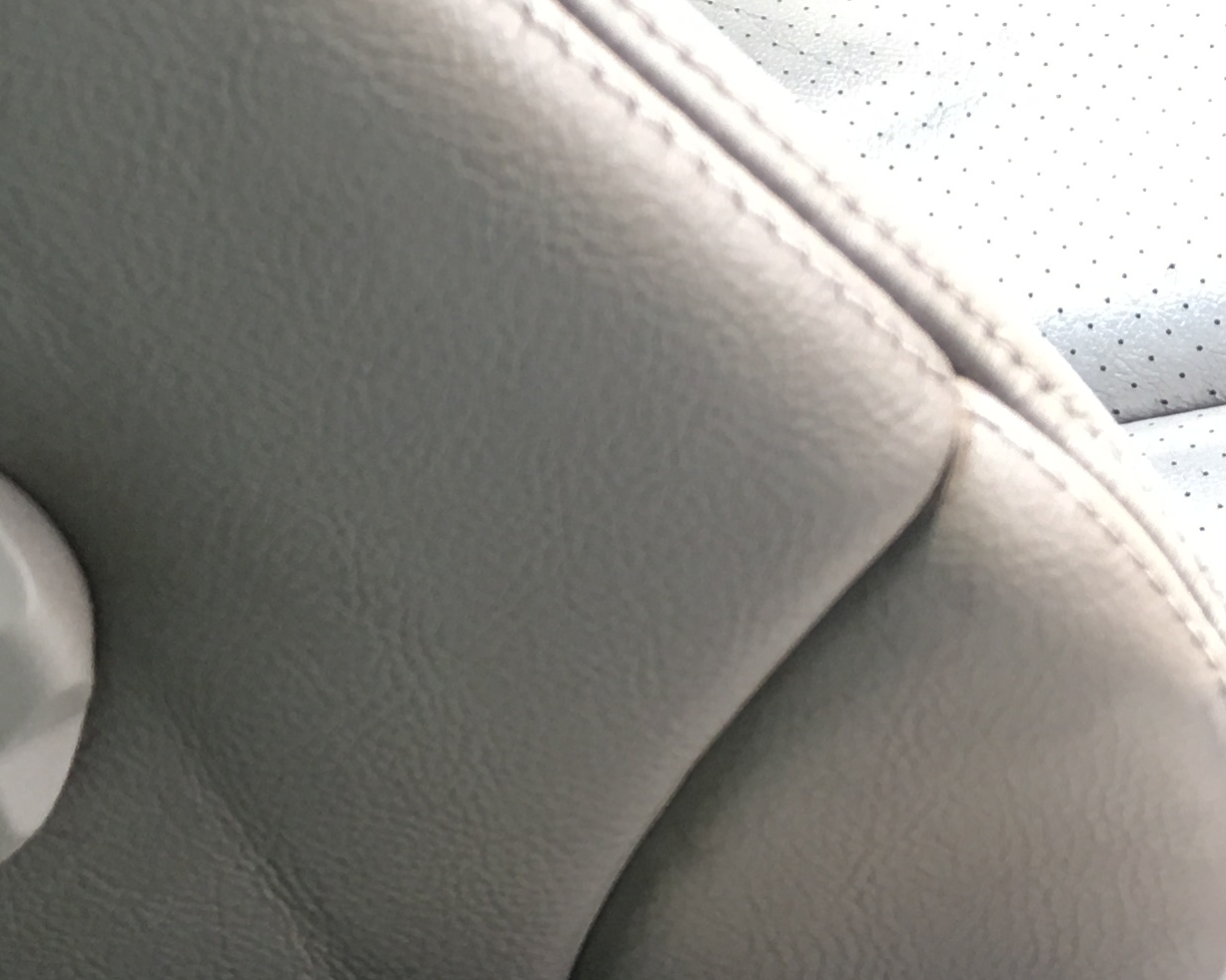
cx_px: -306
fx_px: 3375
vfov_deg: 16.5
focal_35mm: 93
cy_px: 440
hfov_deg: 19.2
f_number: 2.2
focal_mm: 4.15
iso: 40
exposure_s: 1/33
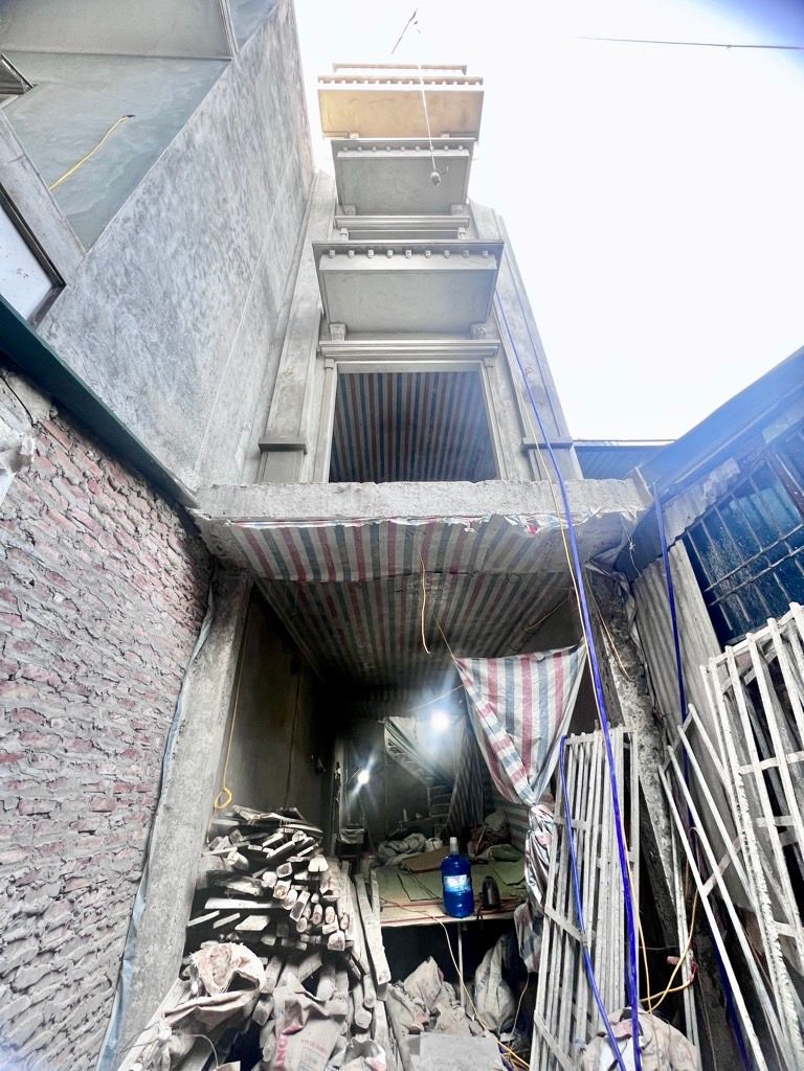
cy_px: 536
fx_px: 403
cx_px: 402
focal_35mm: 13
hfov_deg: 89.9
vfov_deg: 106.2
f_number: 1.8
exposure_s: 1/99
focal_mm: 1.57
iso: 80
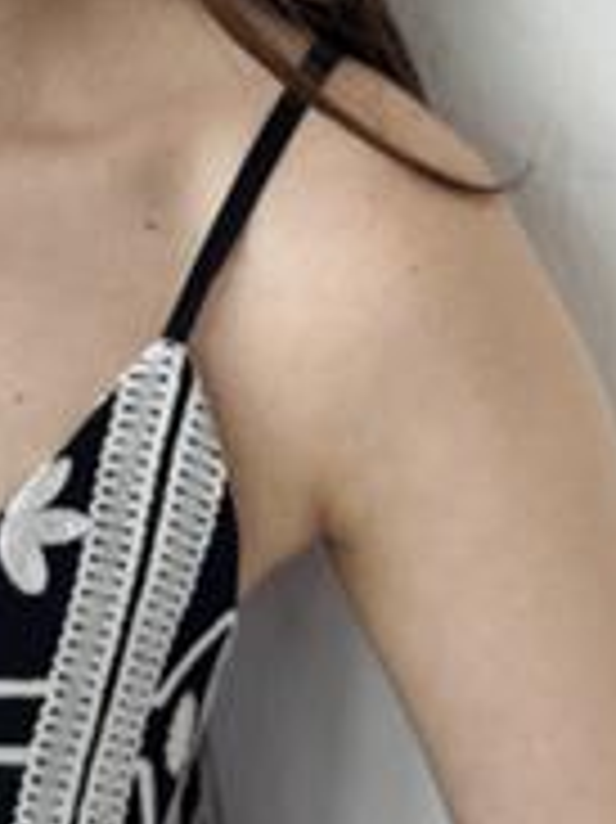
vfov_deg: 13.4
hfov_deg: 10.4
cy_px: -335
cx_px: -157
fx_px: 3326
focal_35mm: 140
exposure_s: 1/196
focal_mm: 6.76
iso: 64
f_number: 1.78
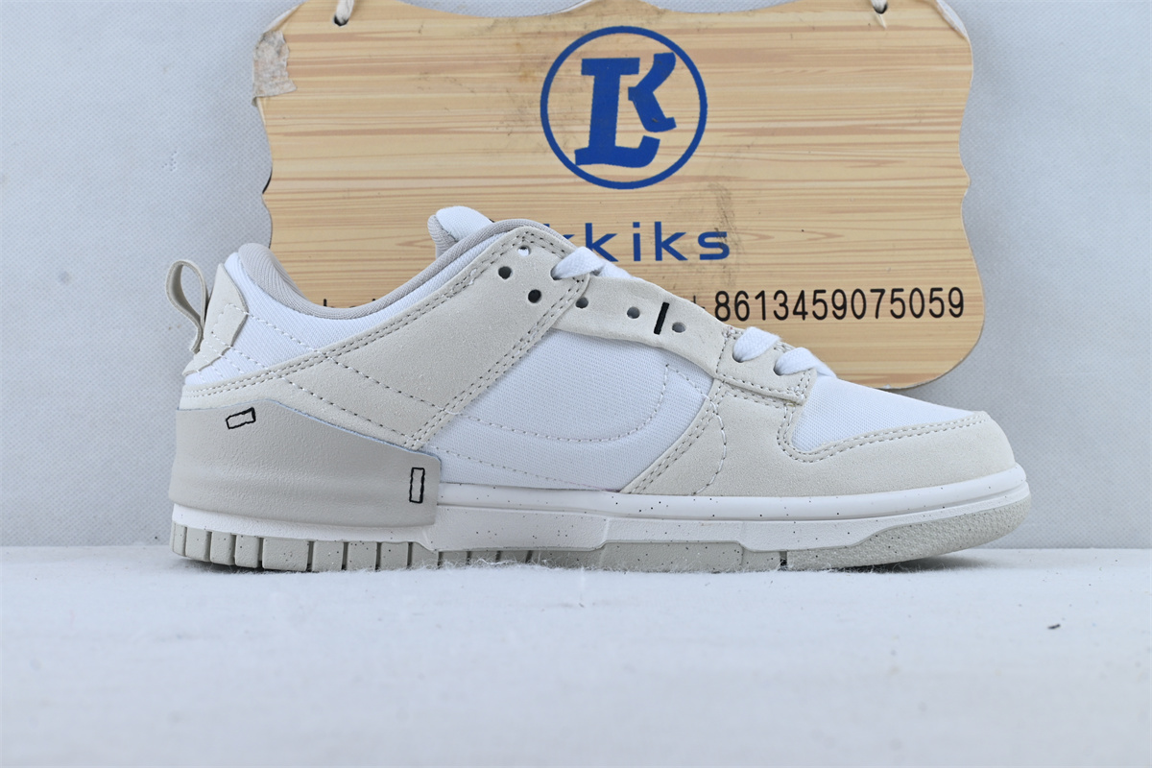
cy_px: 384
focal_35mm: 47
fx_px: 1512
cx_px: 576
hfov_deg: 41.7
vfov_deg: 28.5
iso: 100
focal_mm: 31.5
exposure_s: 1/20
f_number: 10
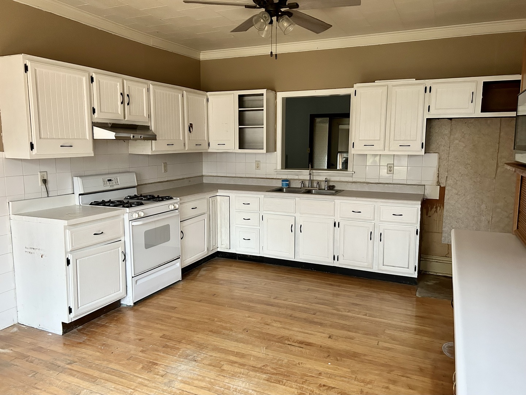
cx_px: 263
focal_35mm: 26
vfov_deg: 53.1
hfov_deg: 67.3
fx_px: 395
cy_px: 198
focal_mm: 5.7
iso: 500
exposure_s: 1/60
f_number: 1.5
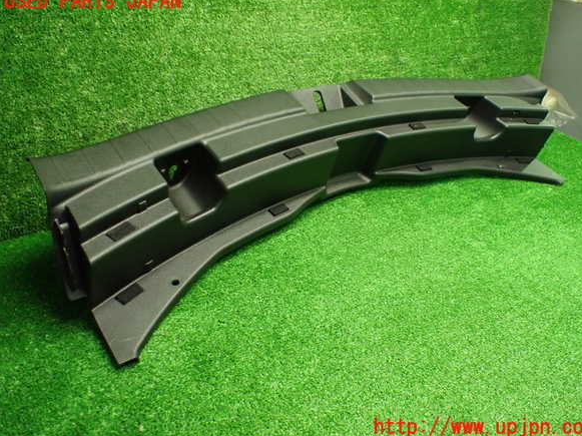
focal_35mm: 31
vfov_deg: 45.4
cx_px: 300
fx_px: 521
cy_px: 214
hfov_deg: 58.4
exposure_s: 1/100
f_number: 2.3
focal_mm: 5.4
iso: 800
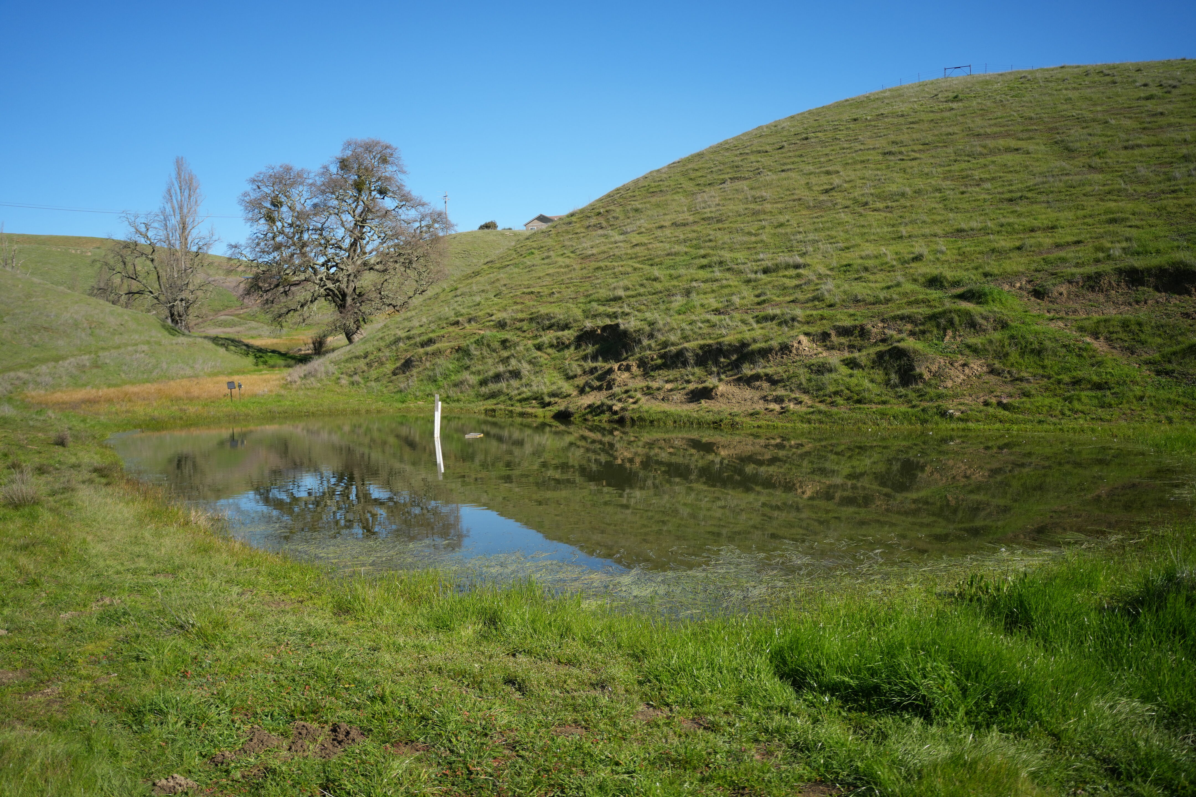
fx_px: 930
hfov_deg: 65.5
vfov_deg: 46.4
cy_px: 398
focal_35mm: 28
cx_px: 598
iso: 400
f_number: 4
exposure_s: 1/2500
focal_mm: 28
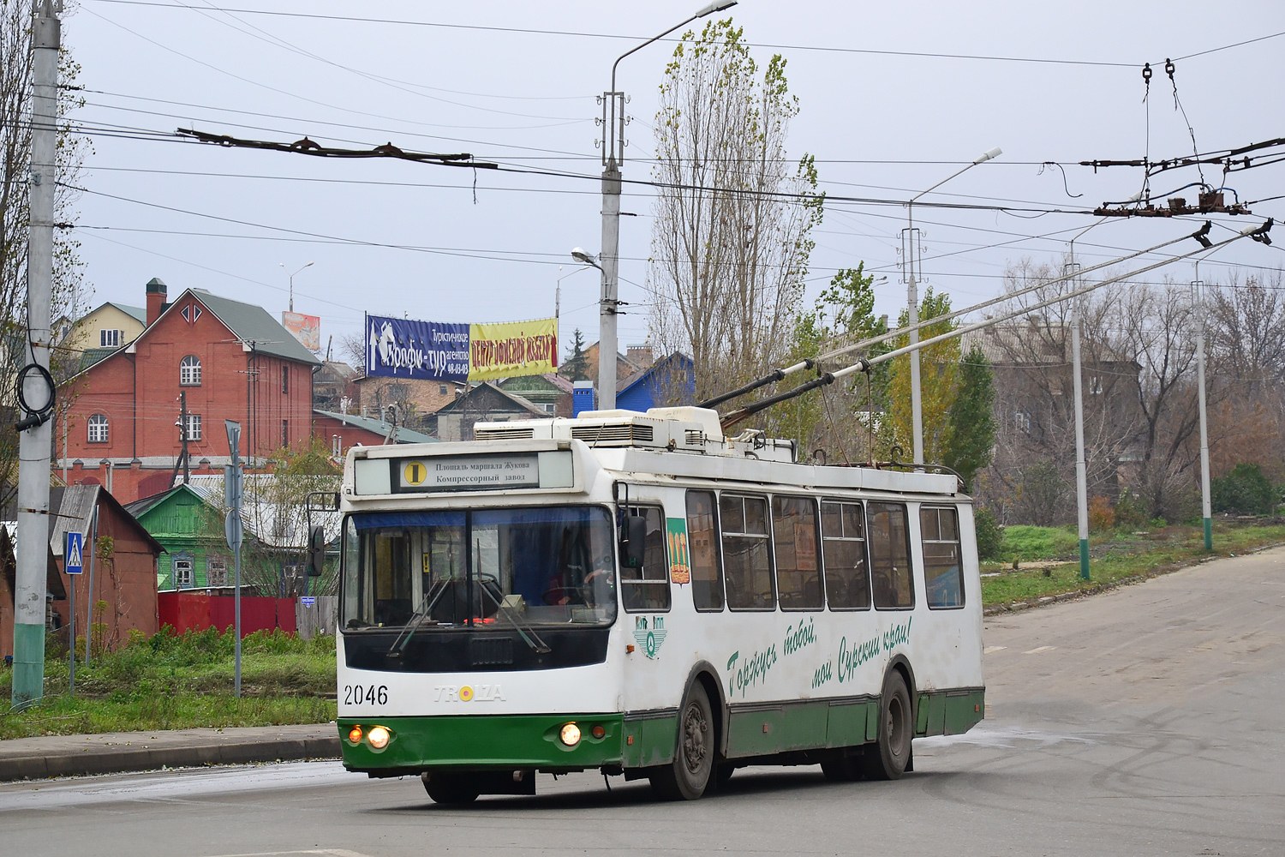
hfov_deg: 17.1
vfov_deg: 11.4
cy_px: 428
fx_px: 4283
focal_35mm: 120
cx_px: 642
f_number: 5.6
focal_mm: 80
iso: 400
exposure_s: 1/320
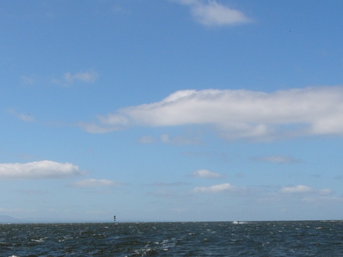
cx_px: 197
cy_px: 196
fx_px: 704
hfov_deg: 27.4
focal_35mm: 71
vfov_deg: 20.5
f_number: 5.2
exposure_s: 1/500
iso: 50
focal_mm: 6.3
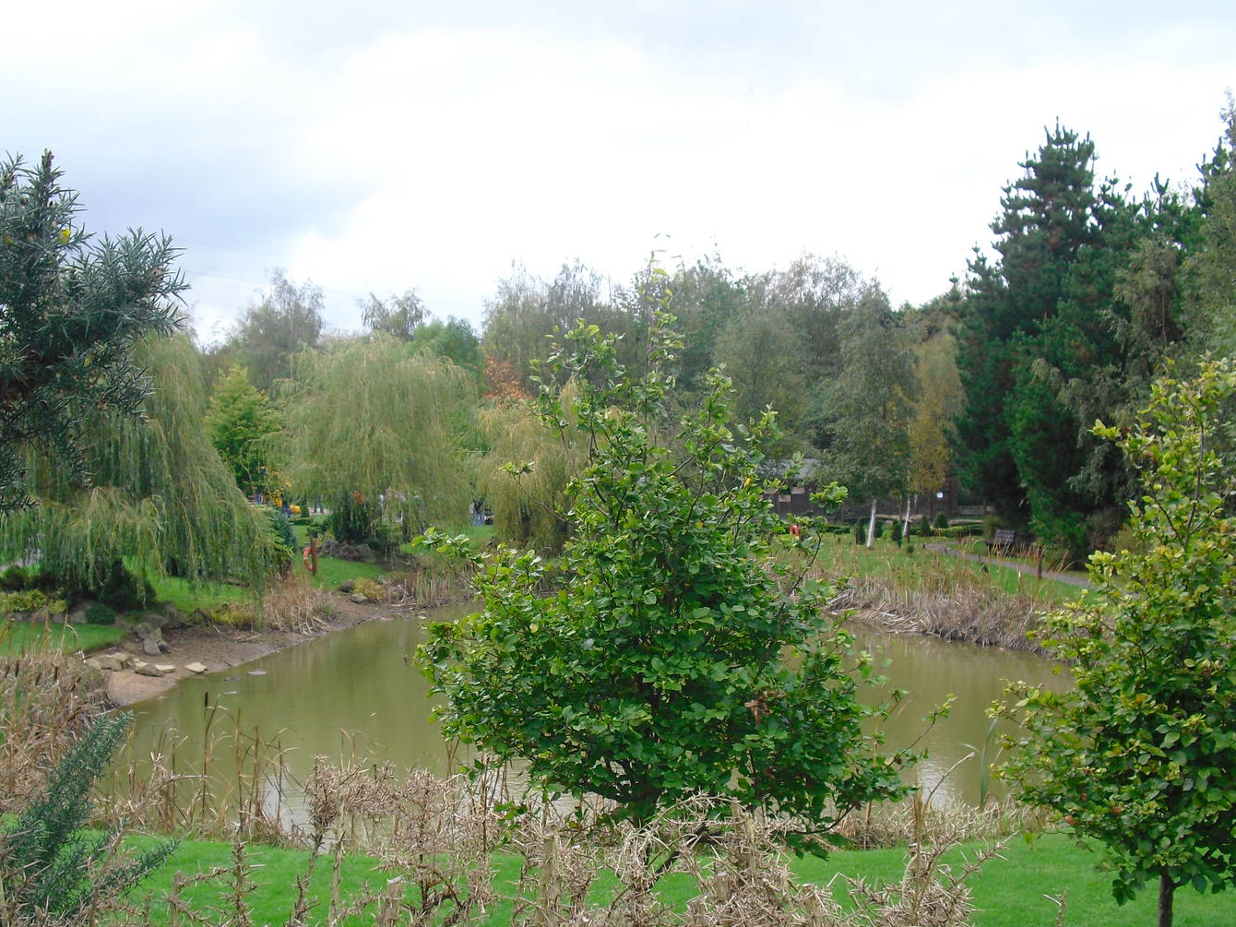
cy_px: 542
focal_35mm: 43
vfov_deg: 33.5
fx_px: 1535
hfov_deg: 43.8
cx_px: 548
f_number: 3.1
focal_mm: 6.3
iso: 100
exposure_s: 1/200
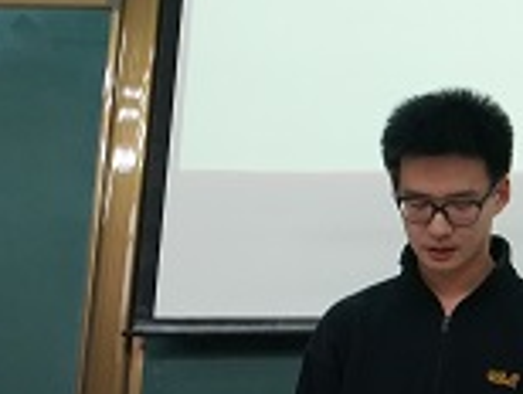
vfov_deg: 13.0
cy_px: 207
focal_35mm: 114
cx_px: 655
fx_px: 1725
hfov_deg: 16.4
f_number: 2
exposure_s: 1/25
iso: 218
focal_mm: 4.5
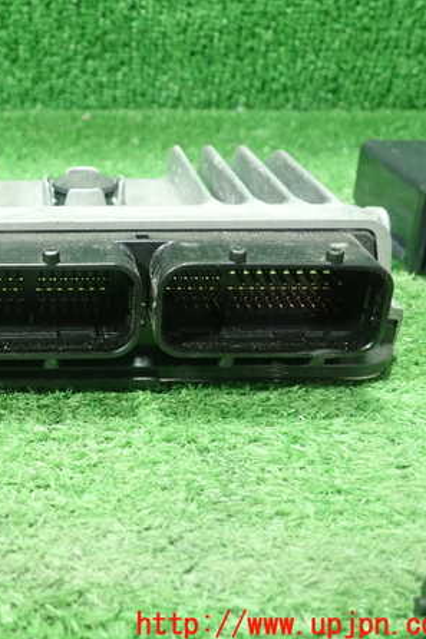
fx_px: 746
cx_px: 30
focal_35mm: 42
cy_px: 321
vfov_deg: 46.4
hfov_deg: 30.3
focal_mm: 5.5
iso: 800
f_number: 2.3
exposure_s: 1/80
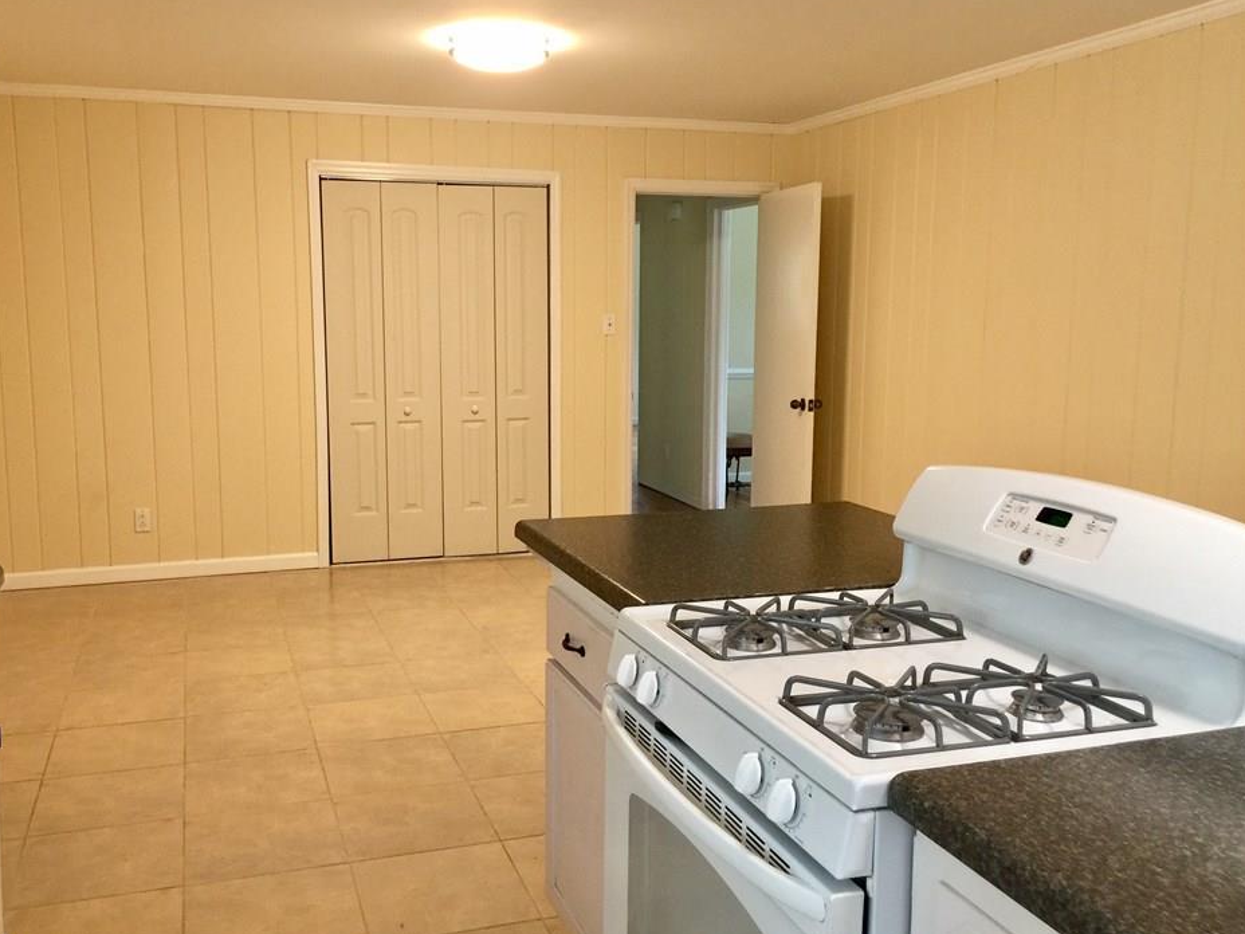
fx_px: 1151
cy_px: 459
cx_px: 565
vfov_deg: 44.2
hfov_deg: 56.7
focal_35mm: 32
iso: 64
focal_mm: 4.15
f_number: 2.2
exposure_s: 1/15
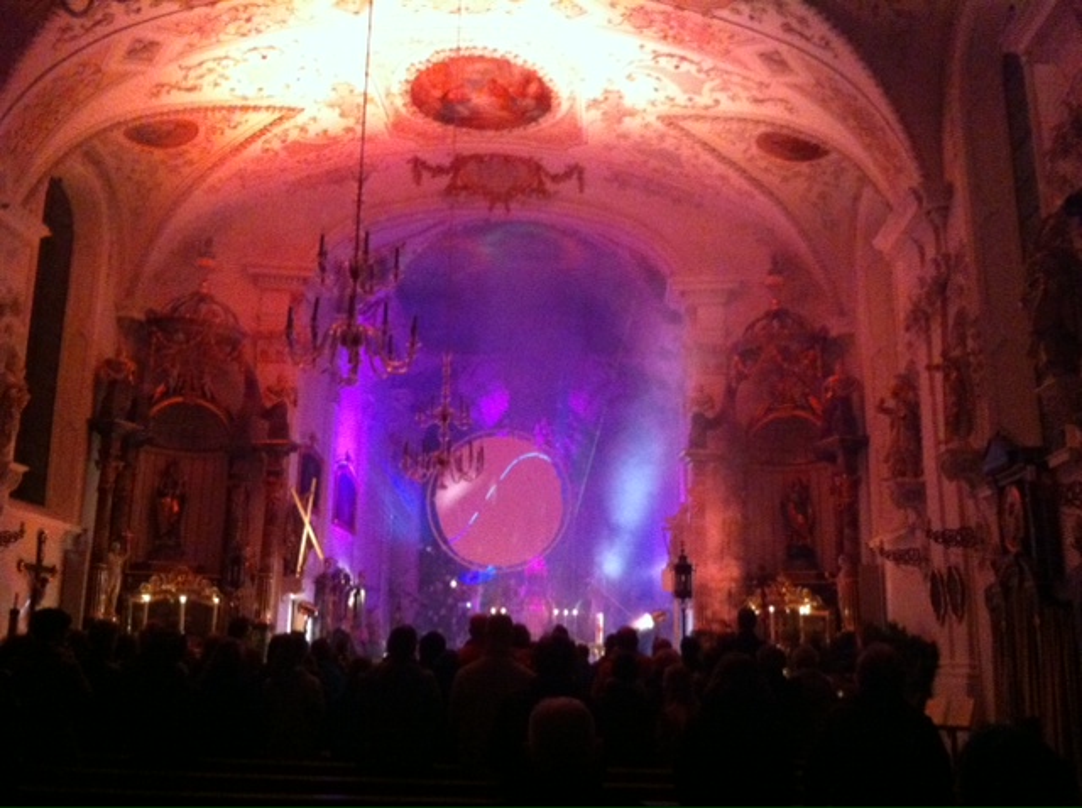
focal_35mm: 35
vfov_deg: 40.6
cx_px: 541
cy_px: 404
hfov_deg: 52.7
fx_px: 1092
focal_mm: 3.85
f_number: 2.8
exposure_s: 1/15
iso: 1000
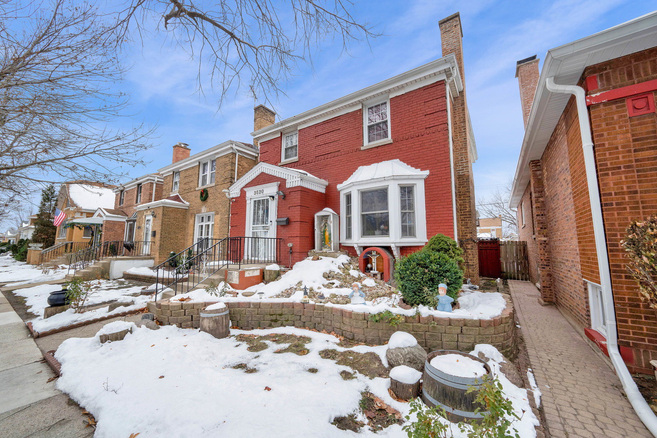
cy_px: 219
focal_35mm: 13
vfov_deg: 85.4
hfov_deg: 108.3
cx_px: 328
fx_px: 237
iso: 1000
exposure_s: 1/160
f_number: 9
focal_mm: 13
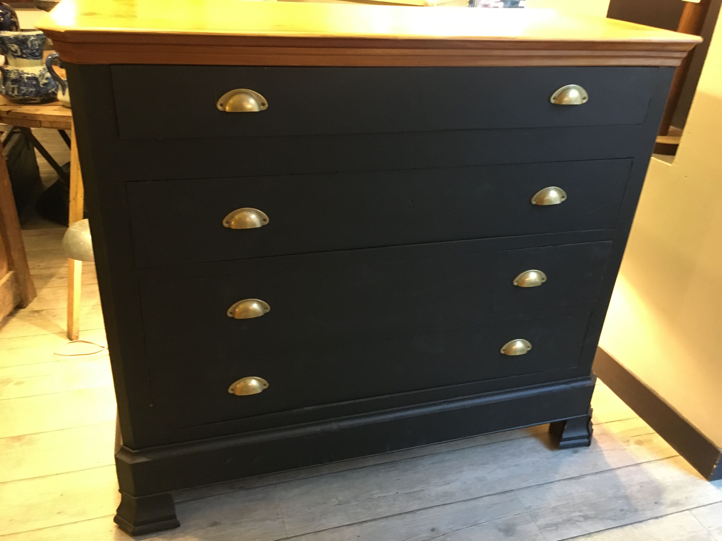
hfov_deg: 61.7
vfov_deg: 48.2
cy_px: 270
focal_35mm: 29
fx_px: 605
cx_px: 361
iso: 250
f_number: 2.2
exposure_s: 1/17
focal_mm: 4.15
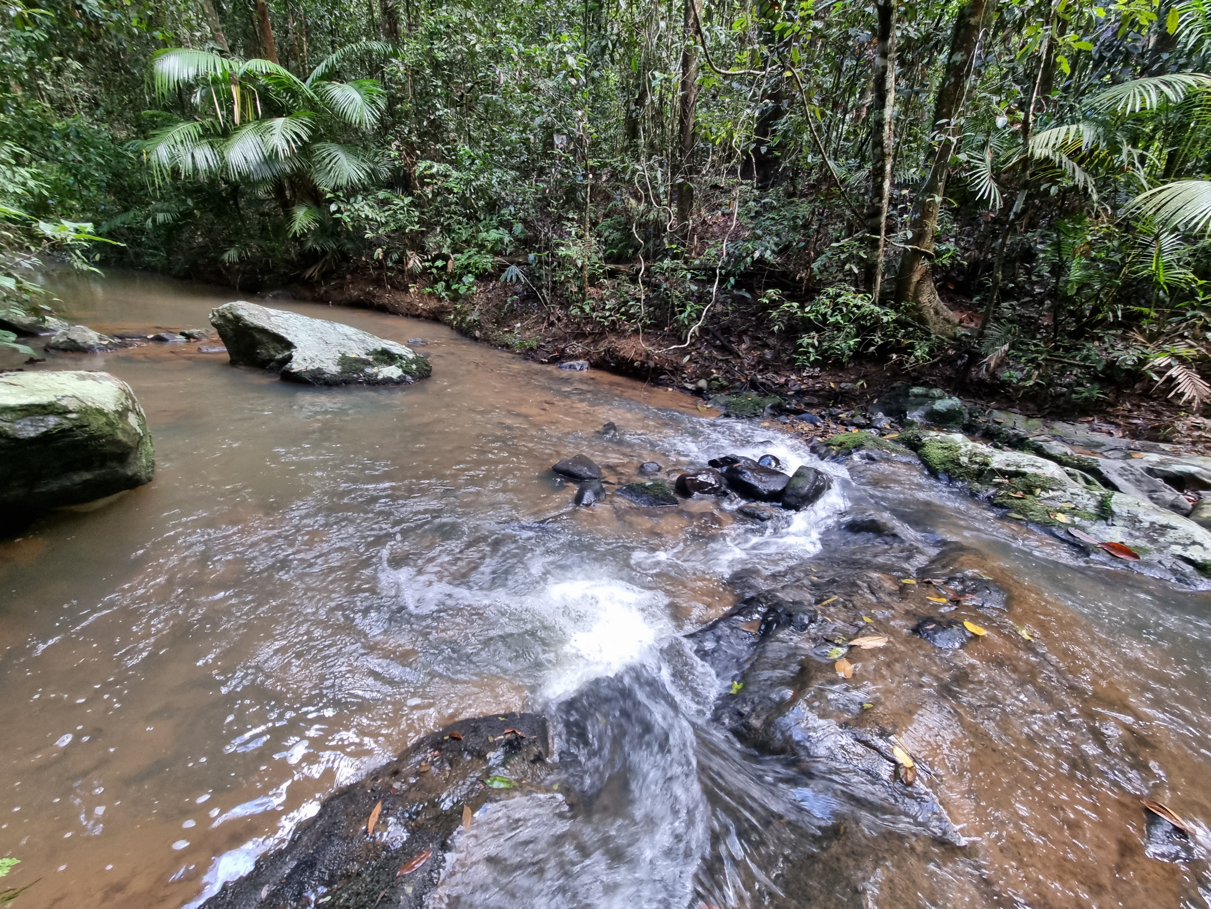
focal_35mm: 13
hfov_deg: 106.2
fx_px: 455
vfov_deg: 89.9
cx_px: 606
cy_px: 454
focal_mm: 2.2
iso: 320
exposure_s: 1/33
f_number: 2.2
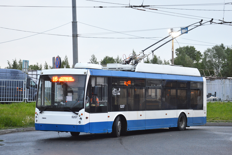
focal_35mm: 87
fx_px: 561
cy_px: 78
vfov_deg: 15.7
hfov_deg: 23.4
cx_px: 116
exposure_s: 1/20
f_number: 5.6
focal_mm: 58
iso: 400
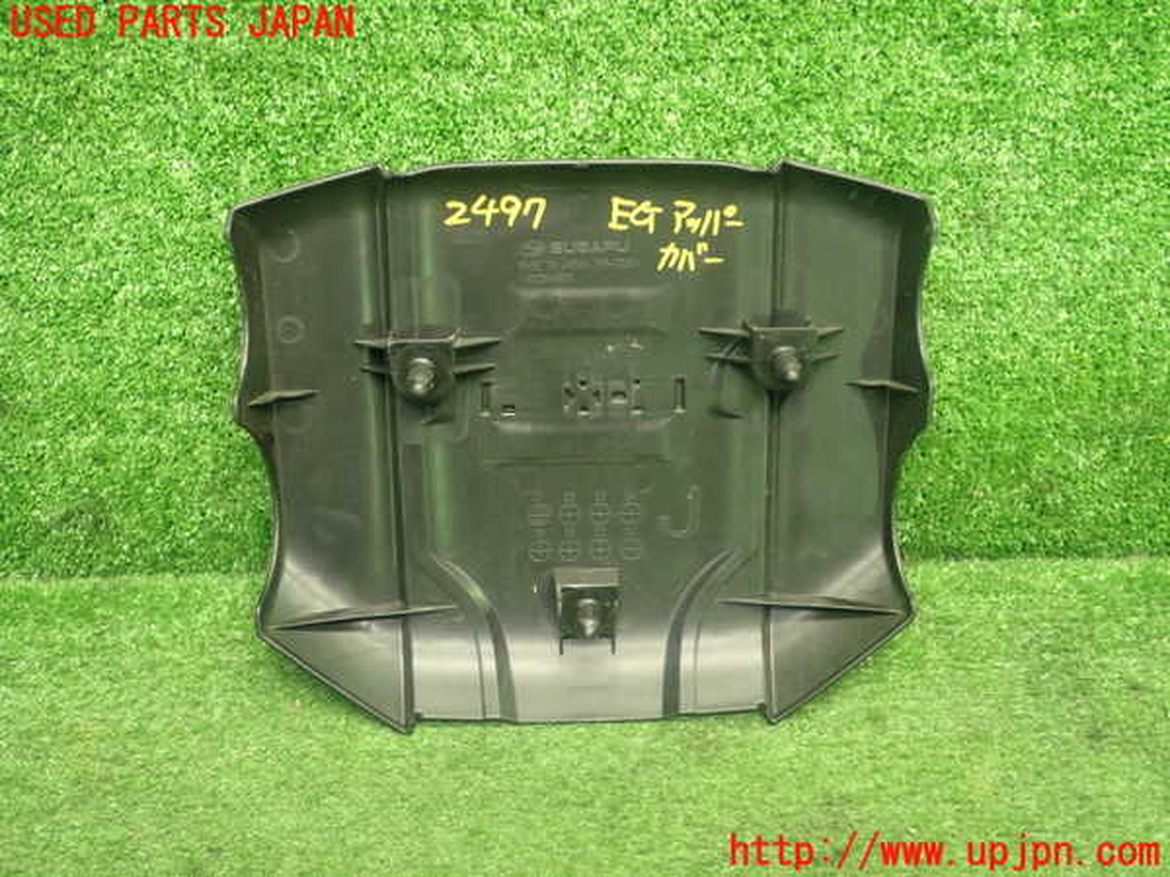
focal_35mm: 36
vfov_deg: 39.7
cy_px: 438
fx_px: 1217
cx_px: 585
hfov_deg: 51.4
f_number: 2.5
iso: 640
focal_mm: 6.37
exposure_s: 1/40
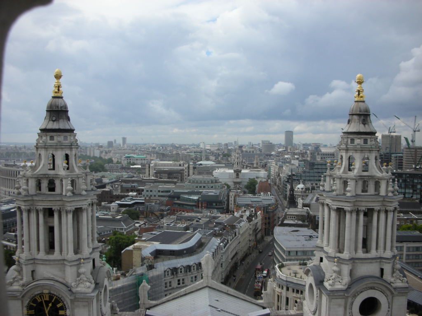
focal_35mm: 35
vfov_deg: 40.7
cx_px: 211
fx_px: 427
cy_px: 158
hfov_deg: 52.6
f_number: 8.5
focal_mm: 5.8
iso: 50
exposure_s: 1/86.1
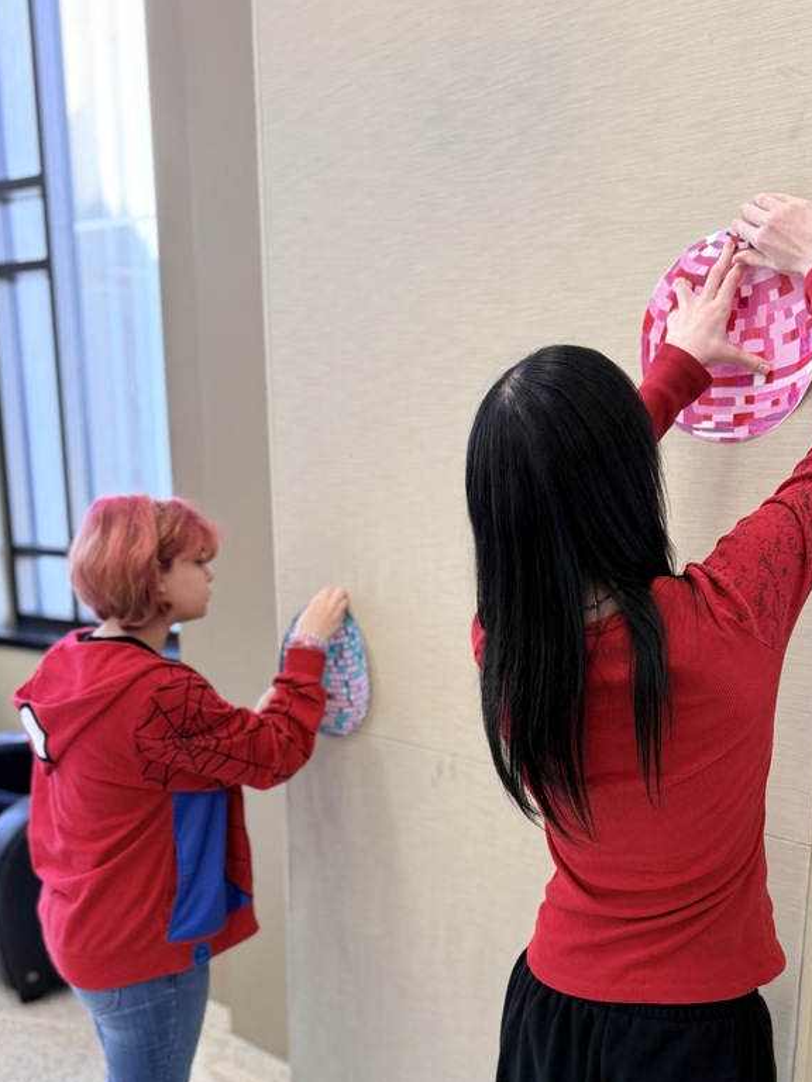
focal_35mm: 32
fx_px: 1001
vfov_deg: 55.9
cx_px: 510
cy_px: 695
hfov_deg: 43.8
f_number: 1.78
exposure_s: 1/120
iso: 200
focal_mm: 6.76
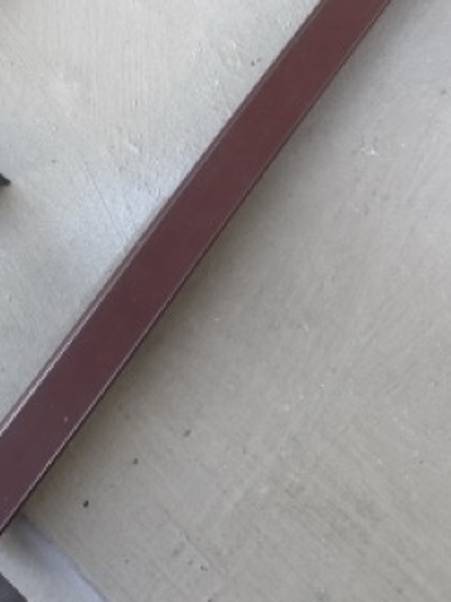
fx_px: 817
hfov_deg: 30.1
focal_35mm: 47
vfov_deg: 37.3
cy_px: 41
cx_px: 88
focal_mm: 6.86
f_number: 1.78
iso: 64
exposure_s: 1/135
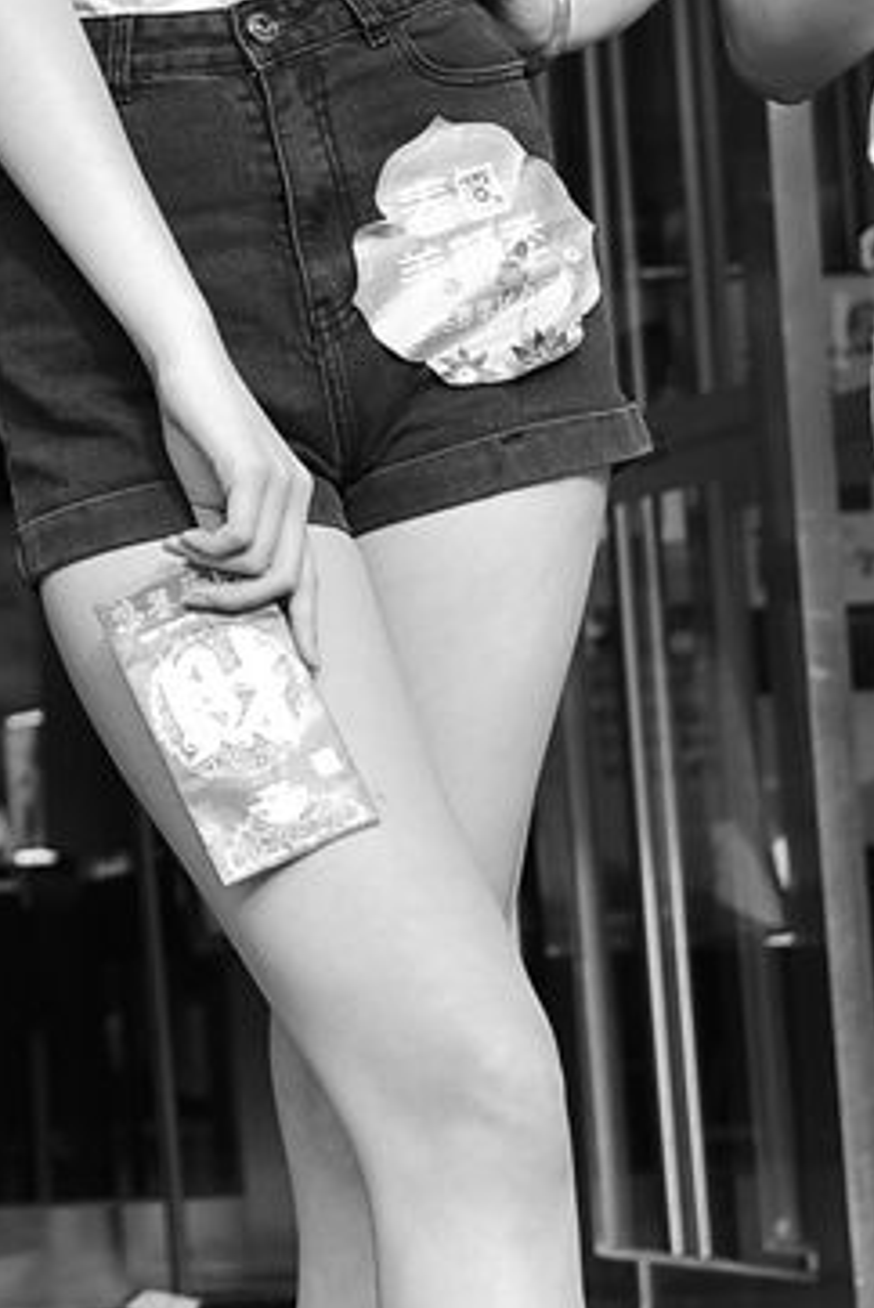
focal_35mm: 159
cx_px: -565
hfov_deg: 8.4
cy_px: 452
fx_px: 5779
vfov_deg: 12.9
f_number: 4
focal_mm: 48
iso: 400
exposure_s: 1/500
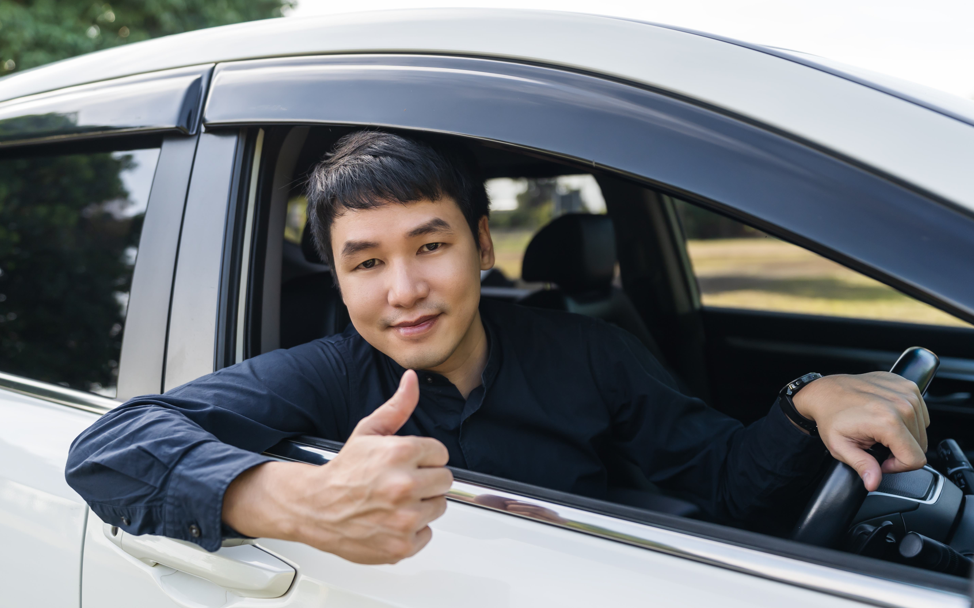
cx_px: 482
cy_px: 337
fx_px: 876
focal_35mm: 33
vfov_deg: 38.3
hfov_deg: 58.1
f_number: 2.8
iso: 400
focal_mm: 31
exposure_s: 1/1000
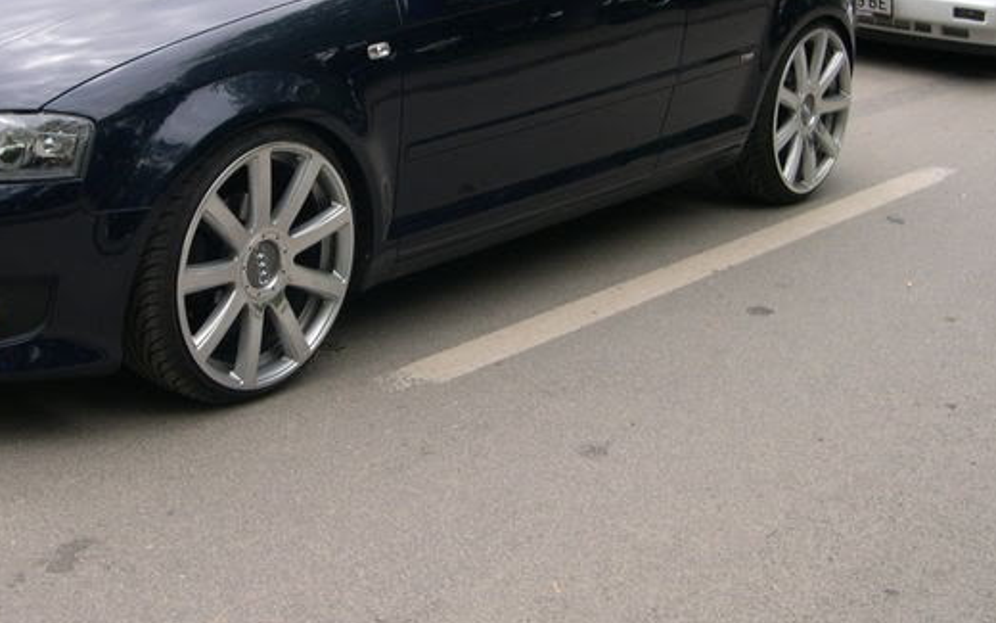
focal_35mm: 62
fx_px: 1683
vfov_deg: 20.8
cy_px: 186
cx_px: 289
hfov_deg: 32.5
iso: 100
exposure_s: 1/557
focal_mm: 8
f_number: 2.8
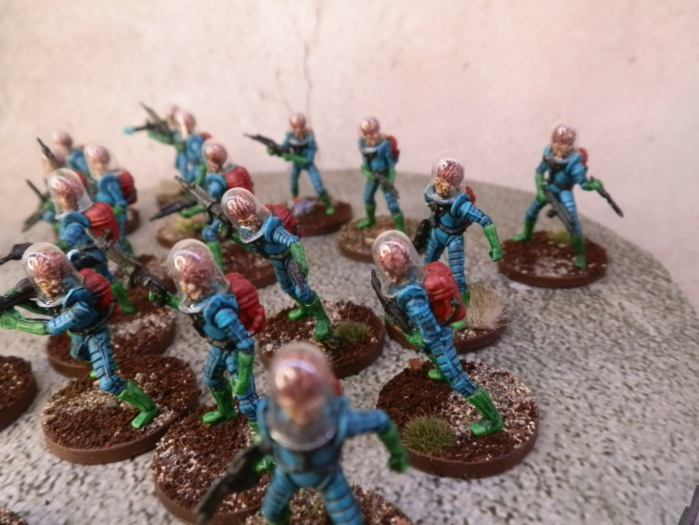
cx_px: 350
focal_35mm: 28
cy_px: 262
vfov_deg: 49.7
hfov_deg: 63.4
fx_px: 565
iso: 400
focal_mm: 5
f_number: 3.1
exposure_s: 1/80
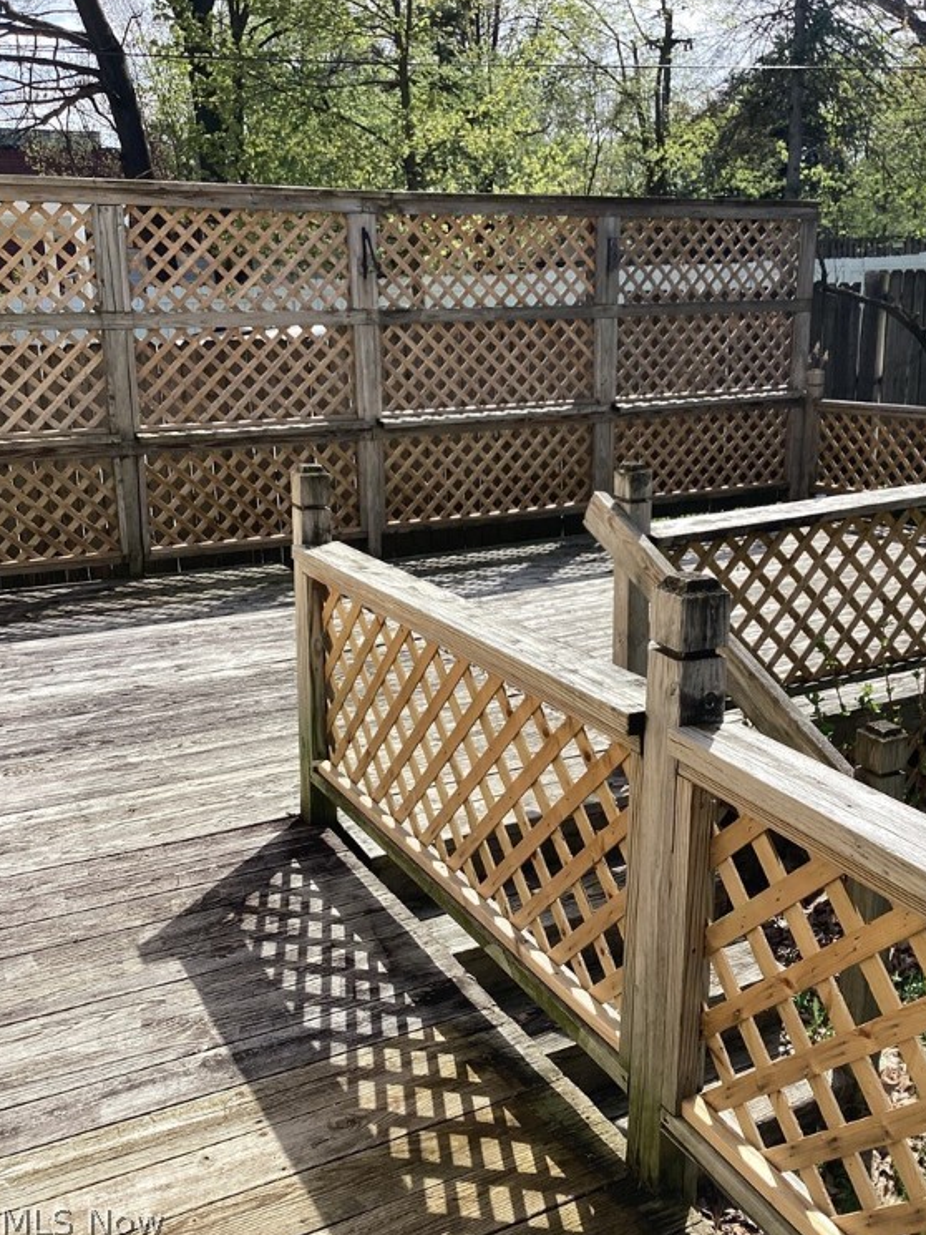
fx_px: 1141
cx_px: 468
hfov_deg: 44.2
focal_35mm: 32
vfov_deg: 56.8
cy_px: 611
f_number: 2.4
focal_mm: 3.3
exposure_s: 1/1164
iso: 25
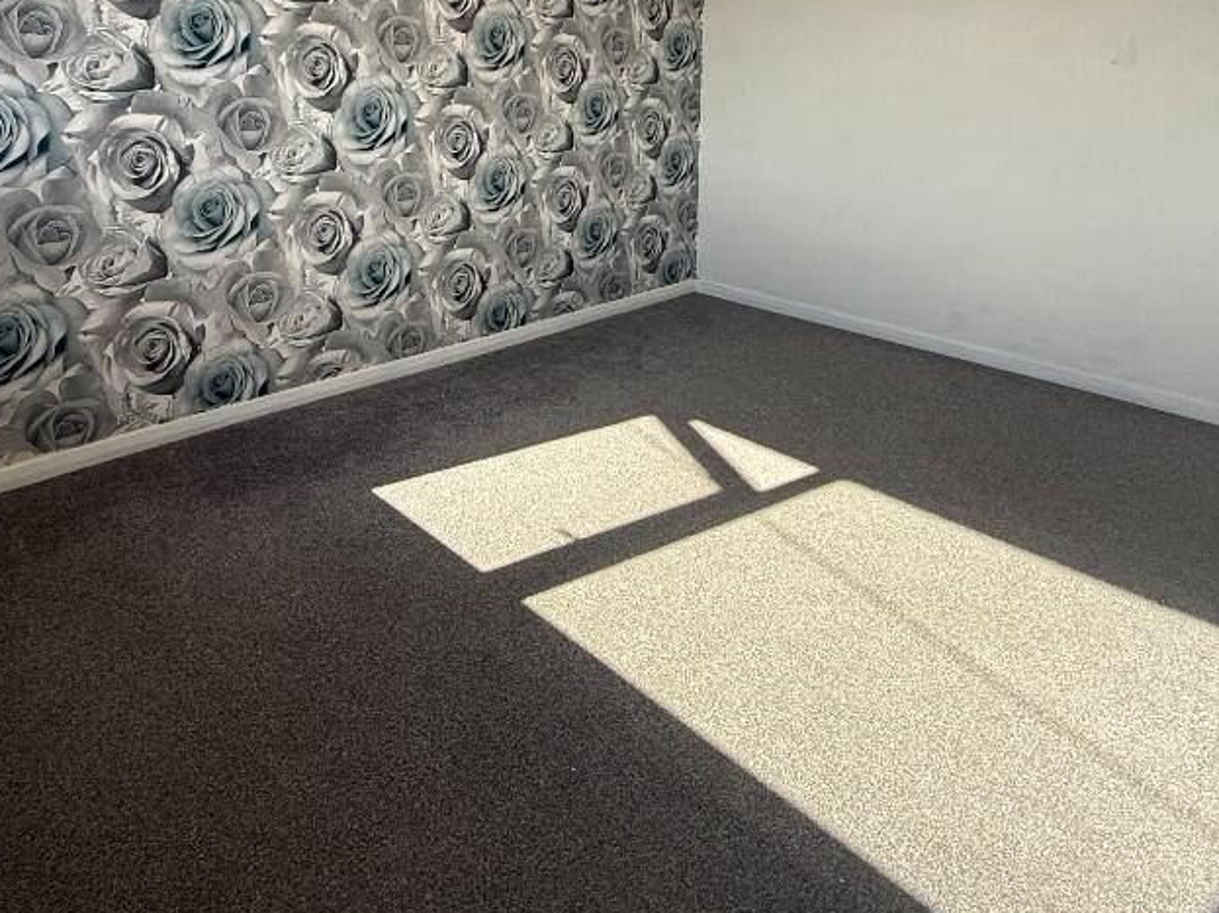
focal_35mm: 23
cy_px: 190
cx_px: 538
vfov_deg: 55.0
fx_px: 810
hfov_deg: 73.7
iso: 50
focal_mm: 2.22
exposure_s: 1/344
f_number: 2.2
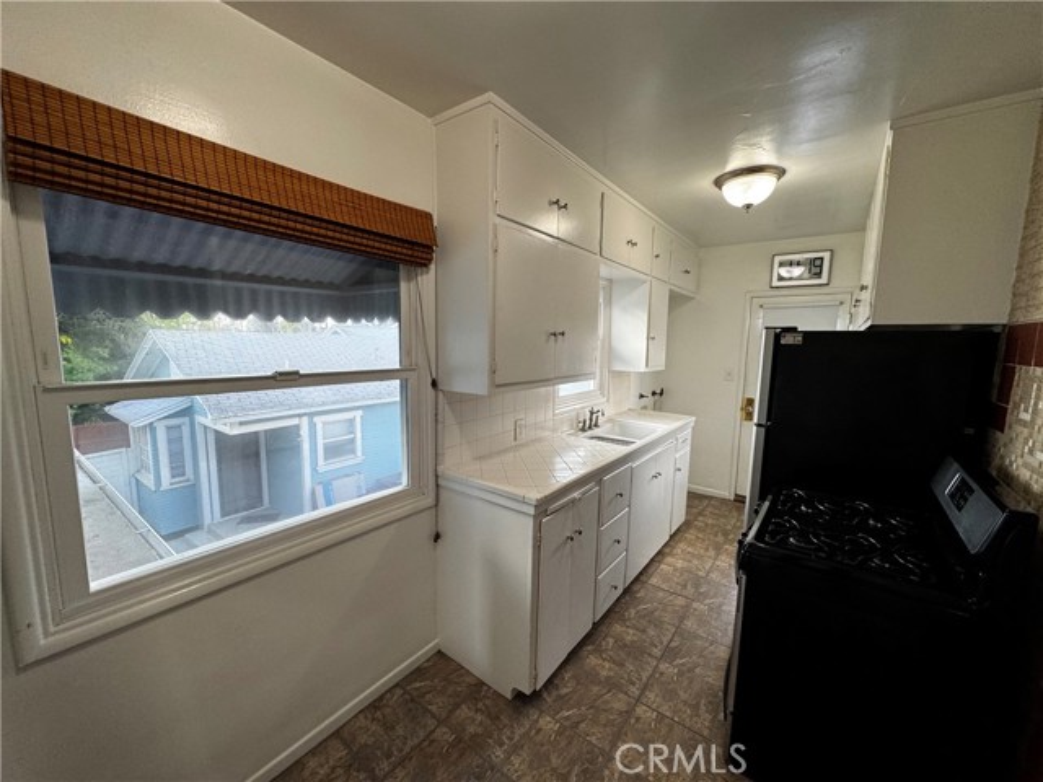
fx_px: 422
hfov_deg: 102.1
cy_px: 391
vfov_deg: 85.7
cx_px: 522
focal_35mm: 14
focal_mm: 2.22
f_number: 2.2
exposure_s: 1/120
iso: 125
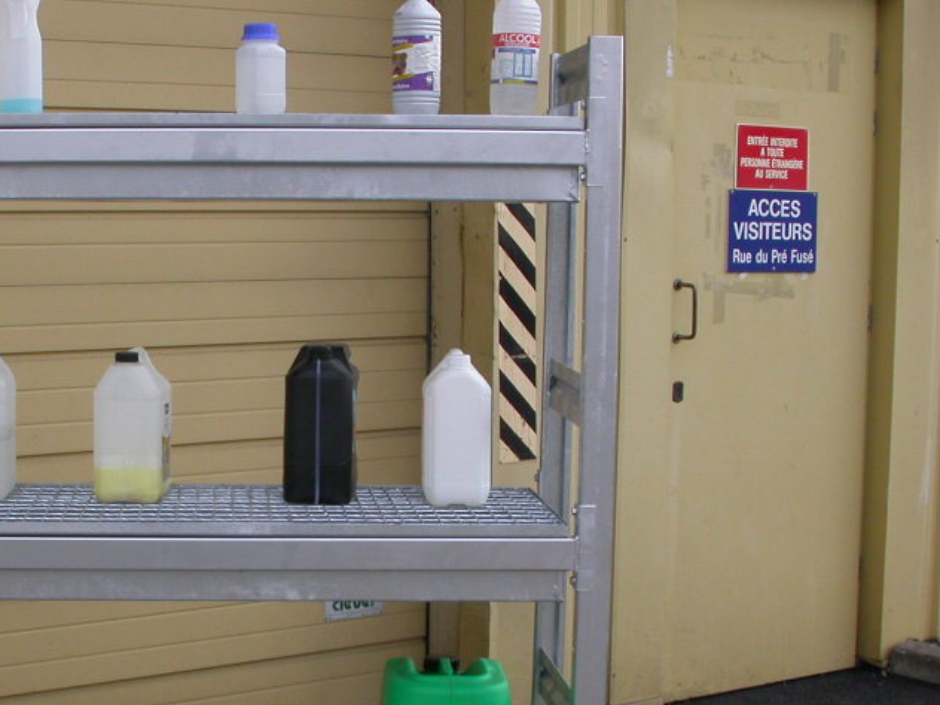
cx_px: 207
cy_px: 483
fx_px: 1847
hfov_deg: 28.0
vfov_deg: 21.5
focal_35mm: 68
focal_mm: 8.7
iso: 100
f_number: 6.9
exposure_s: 1/125
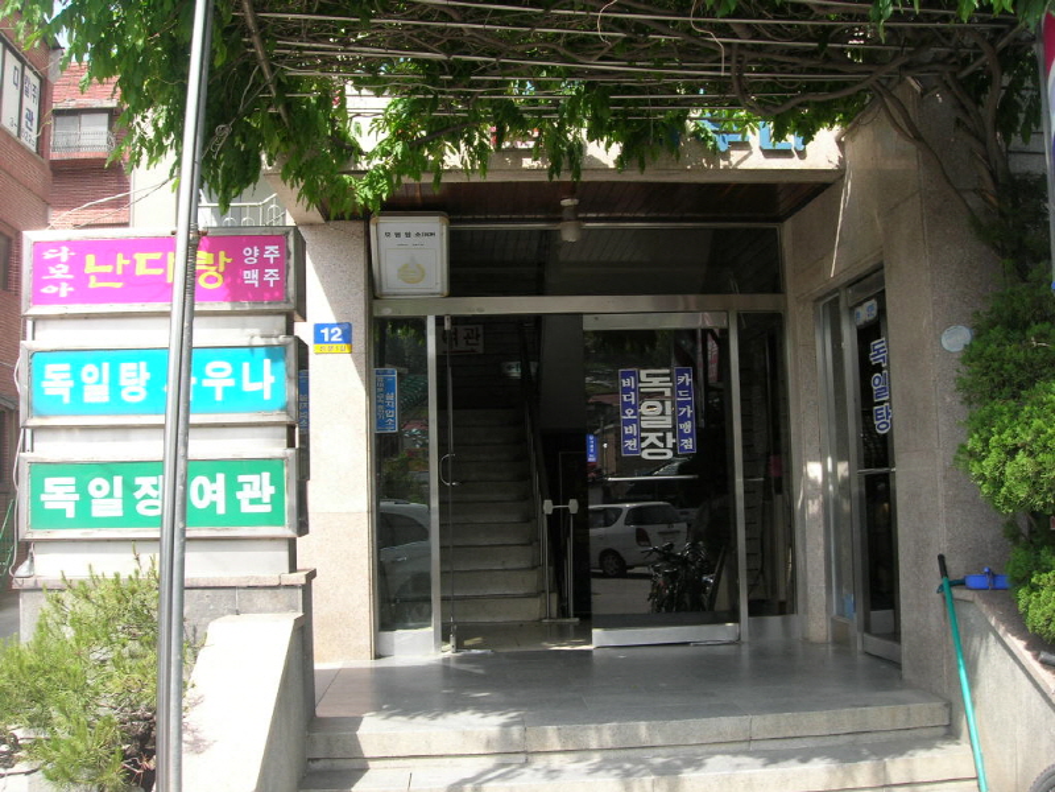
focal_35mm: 38
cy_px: 396
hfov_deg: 49.0
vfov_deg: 37.7
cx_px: 528
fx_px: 1158
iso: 64
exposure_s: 1/144
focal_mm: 7.8
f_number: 4.8
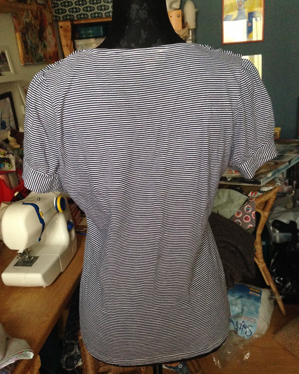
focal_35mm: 35
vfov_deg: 51.5
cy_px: 184
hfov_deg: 42.2
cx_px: 150
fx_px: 387
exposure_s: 1/17
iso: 320
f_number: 2.4
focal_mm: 4.12
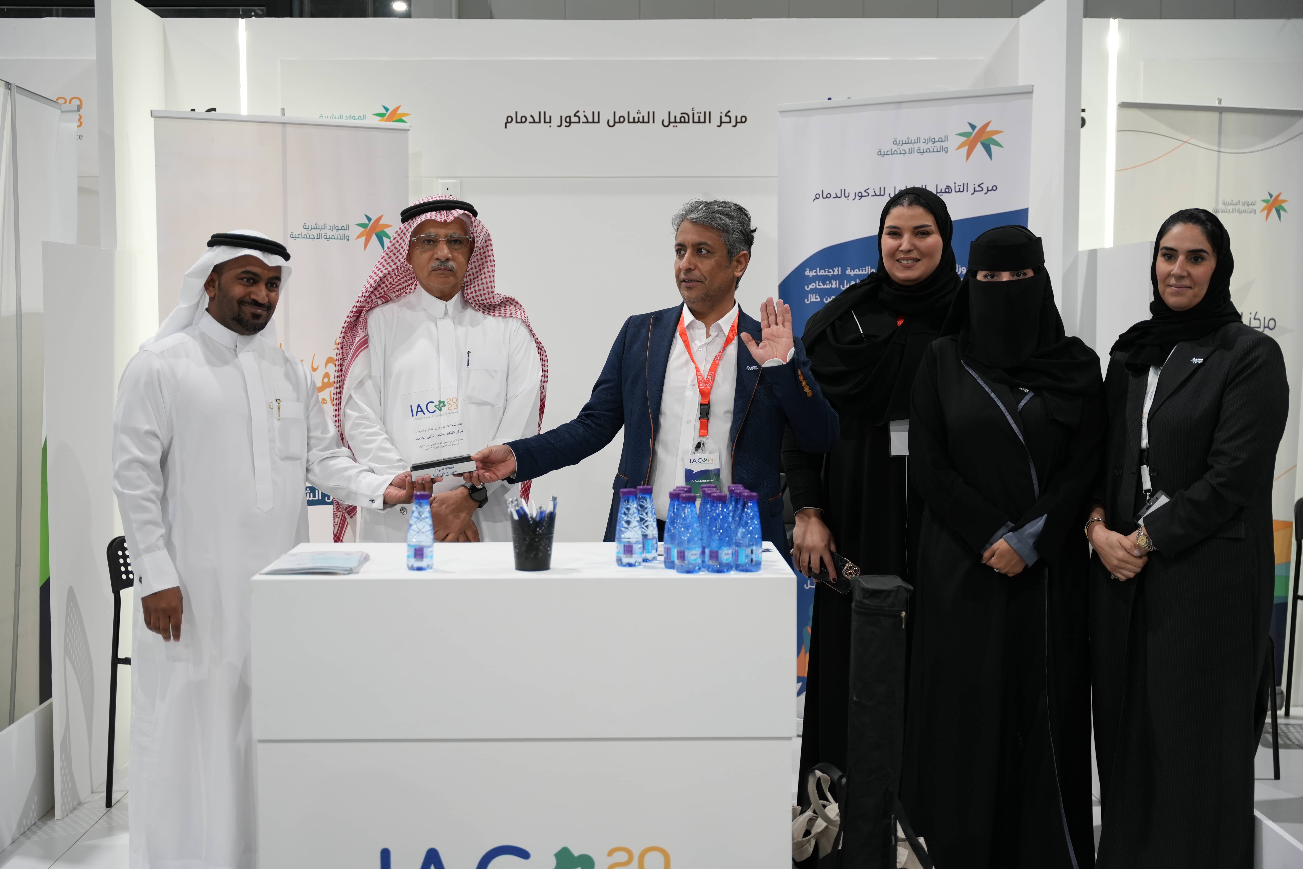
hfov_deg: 43.3
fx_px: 1643
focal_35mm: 45
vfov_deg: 29.6
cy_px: 434
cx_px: 652
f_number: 2.8
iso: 800
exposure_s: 1/125
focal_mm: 45.4
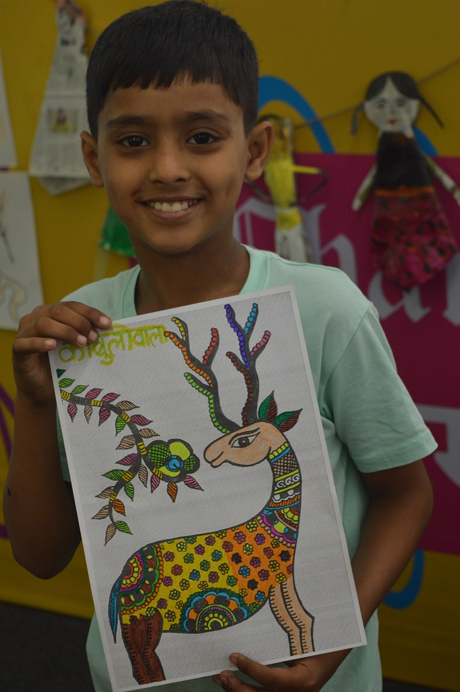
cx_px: 230
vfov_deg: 24.6
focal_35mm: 82
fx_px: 1585
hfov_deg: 16.5
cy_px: 346
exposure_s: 1/160
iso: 800
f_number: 5.6
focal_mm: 55
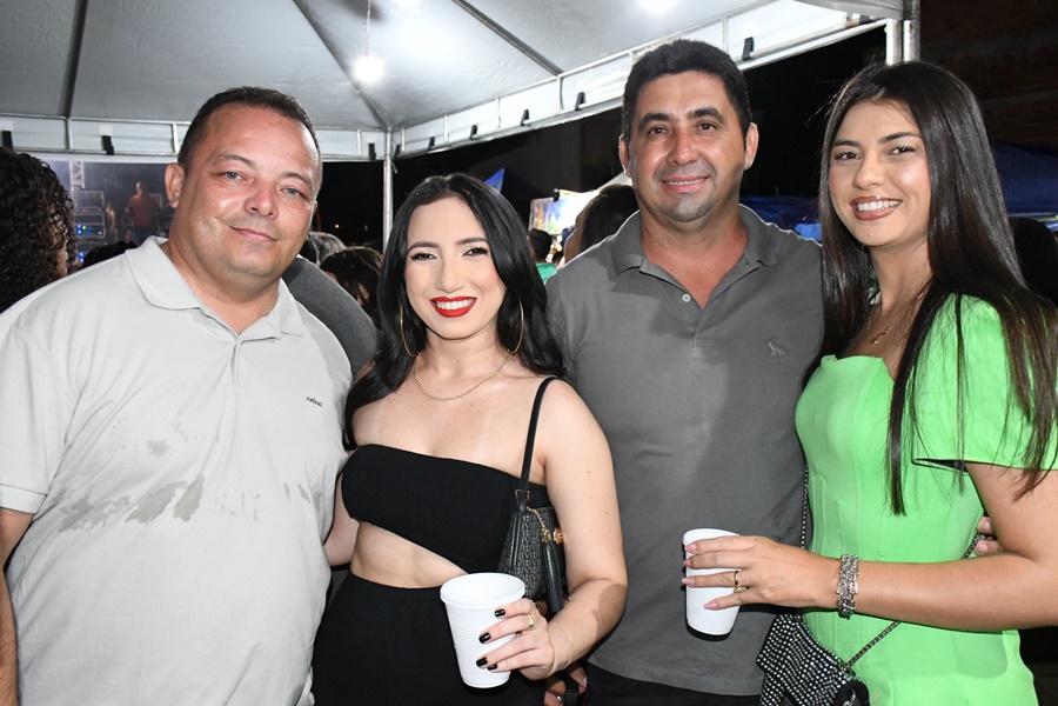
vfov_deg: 40.0
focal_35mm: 33
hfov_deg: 57.2
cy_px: 353
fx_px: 970
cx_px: 529
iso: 8000
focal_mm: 22
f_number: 6.3
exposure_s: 1/100
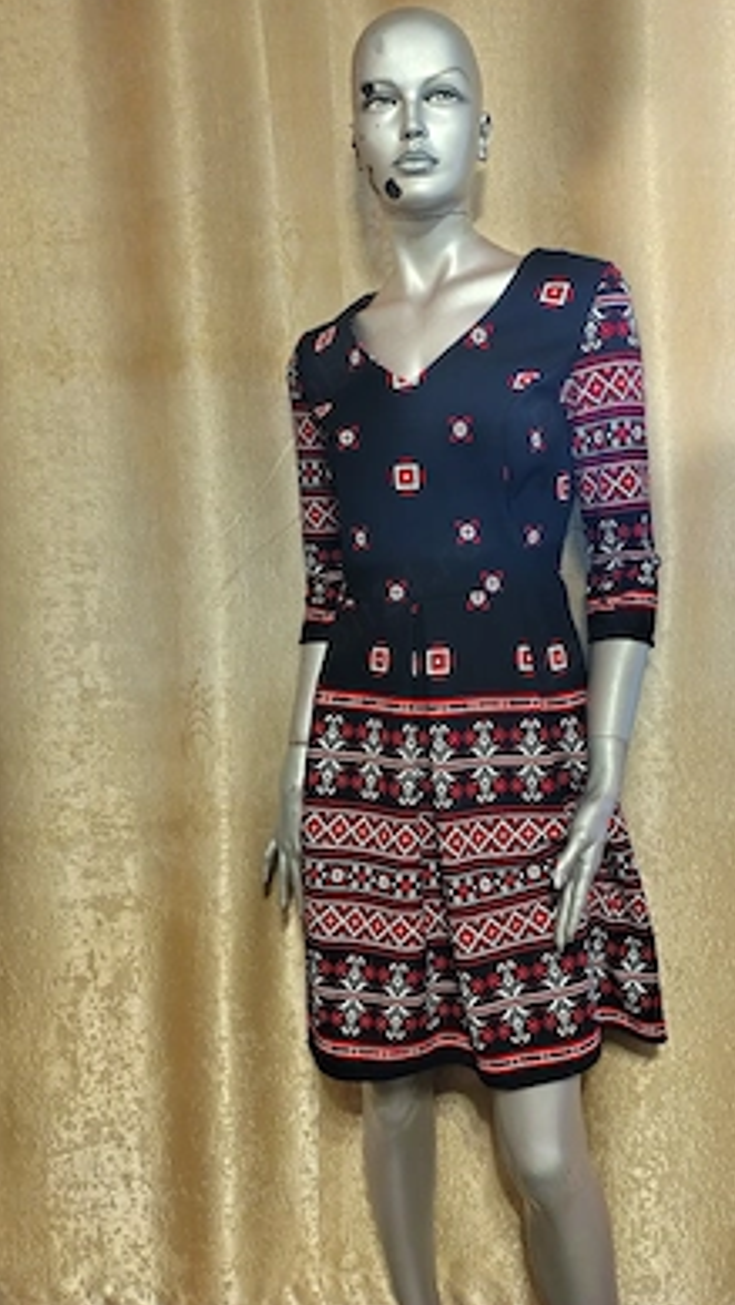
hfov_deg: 41.3
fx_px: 970
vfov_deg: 67.9
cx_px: 440
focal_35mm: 28
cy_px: 651
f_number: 1.7
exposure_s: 1/33.4
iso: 3828
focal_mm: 4.71
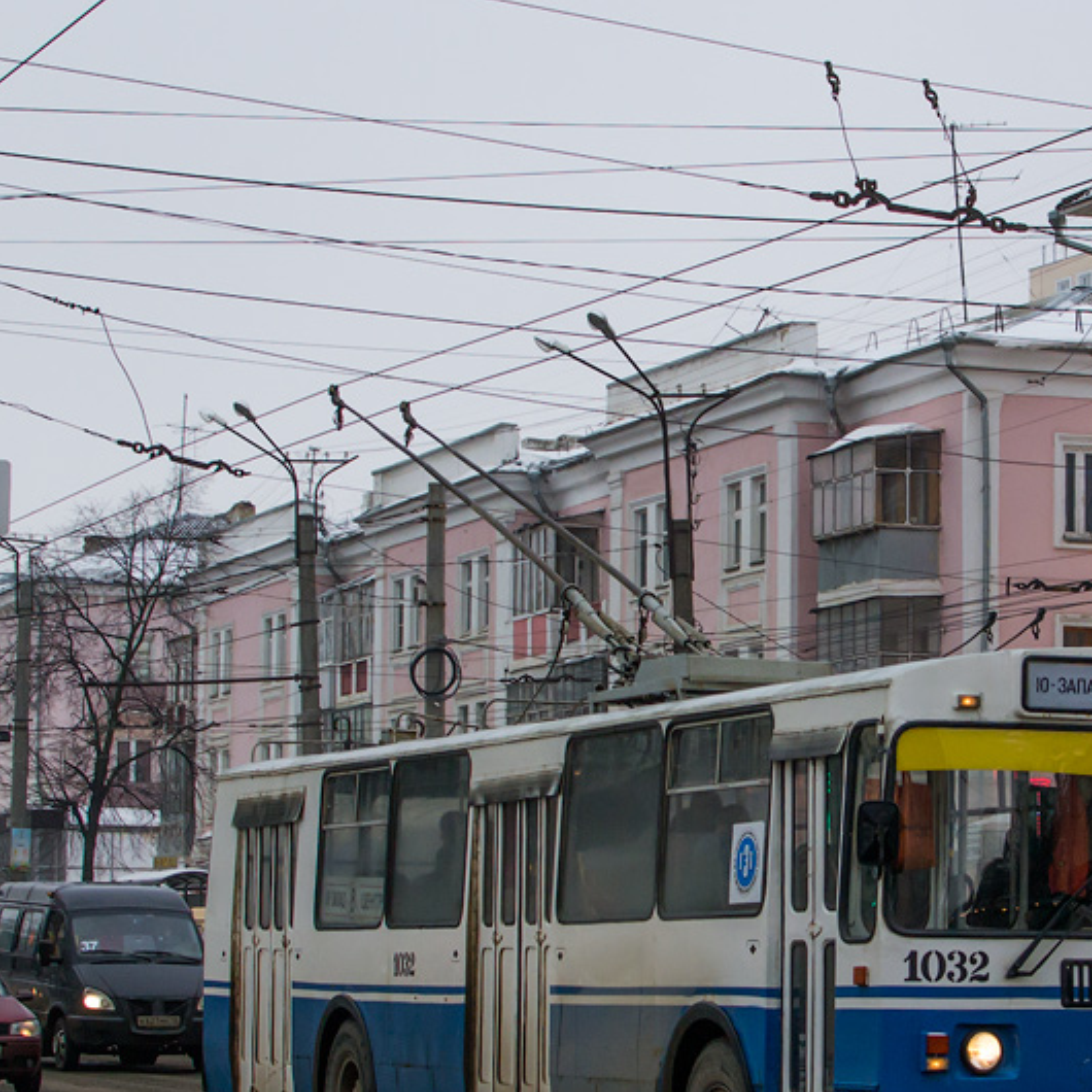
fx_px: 3603
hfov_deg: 17.1
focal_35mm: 101
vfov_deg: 17.2
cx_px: 822
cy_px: 672
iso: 400
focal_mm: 35
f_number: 5.6
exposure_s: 1/500
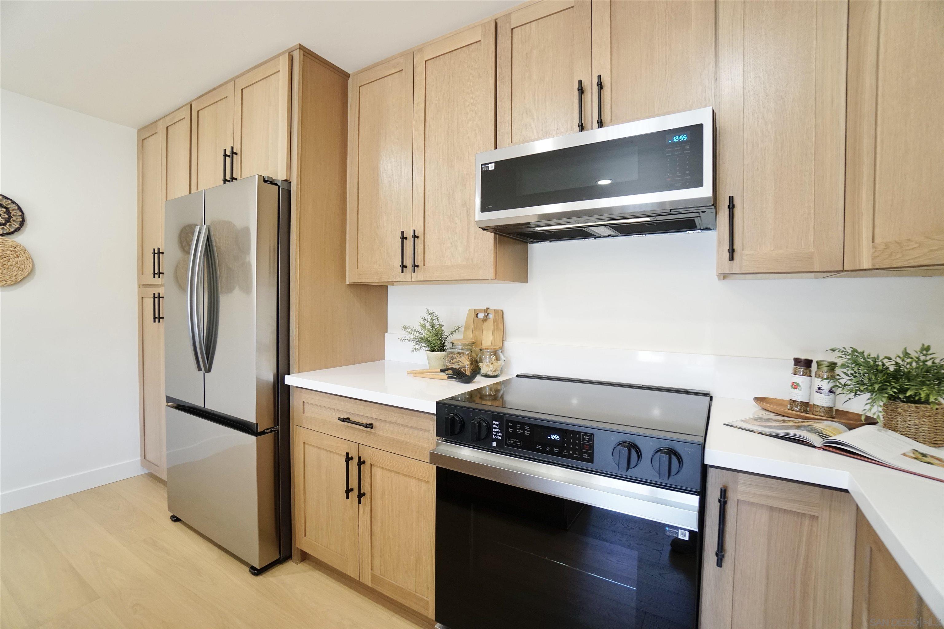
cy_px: 314
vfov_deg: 77.3
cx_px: 472
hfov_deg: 100.4
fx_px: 393
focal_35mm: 15
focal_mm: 10
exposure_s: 1/60
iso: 1250
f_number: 4
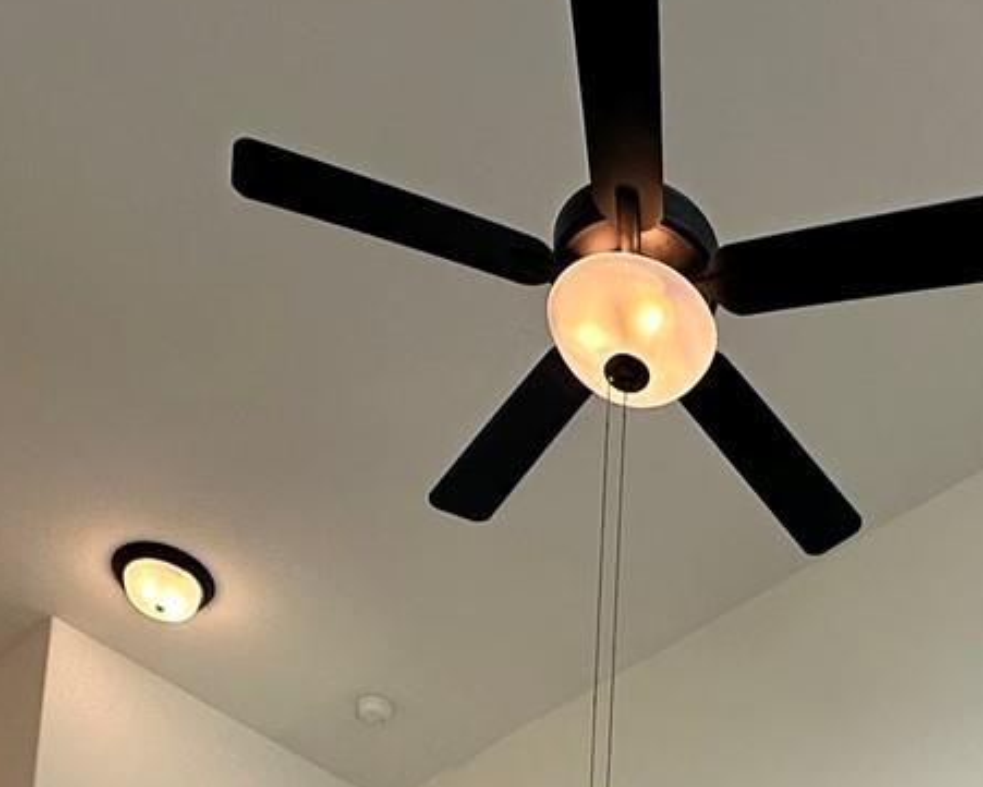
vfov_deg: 17.8
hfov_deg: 29.4
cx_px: 859
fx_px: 1804
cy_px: 1539
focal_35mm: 62
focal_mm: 2.22
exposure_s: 1/128
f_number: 2.2
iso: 40
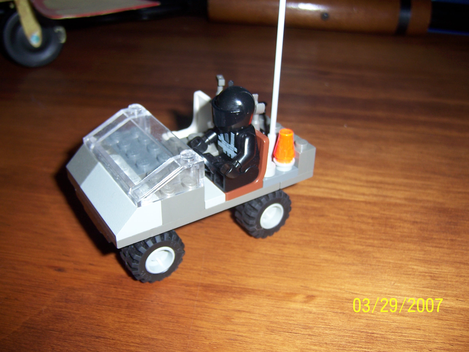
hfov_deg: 51.4
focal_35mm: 36
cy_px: 176
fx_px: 488
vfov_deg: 39.7
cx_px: 234
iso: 80
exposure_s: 1/60
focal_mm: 6.2
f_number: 2.8
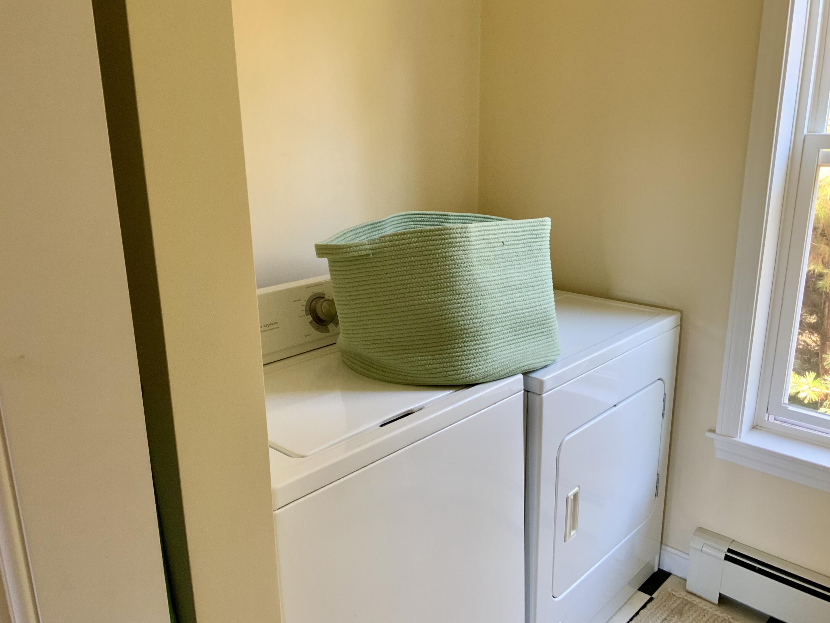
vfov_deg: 48.2
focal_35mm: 29
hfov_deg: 61.7
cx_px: 415
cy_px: 312
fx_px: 695
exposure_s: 1/60
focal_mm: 3
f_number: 1.8
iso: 100
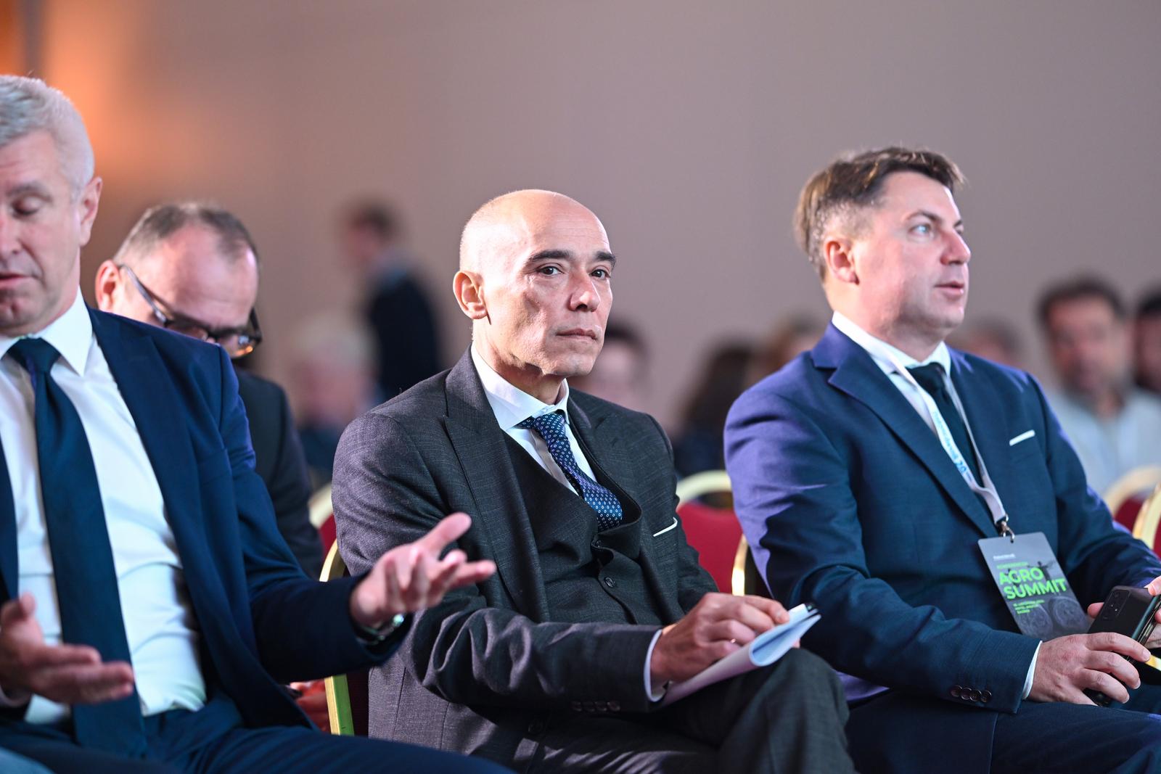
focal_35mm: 135
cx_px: 580
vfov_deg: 10.2
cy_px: 387
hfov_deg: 15.2
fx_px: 4354
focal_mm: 135
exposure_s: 1/160
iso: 1250
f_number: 2
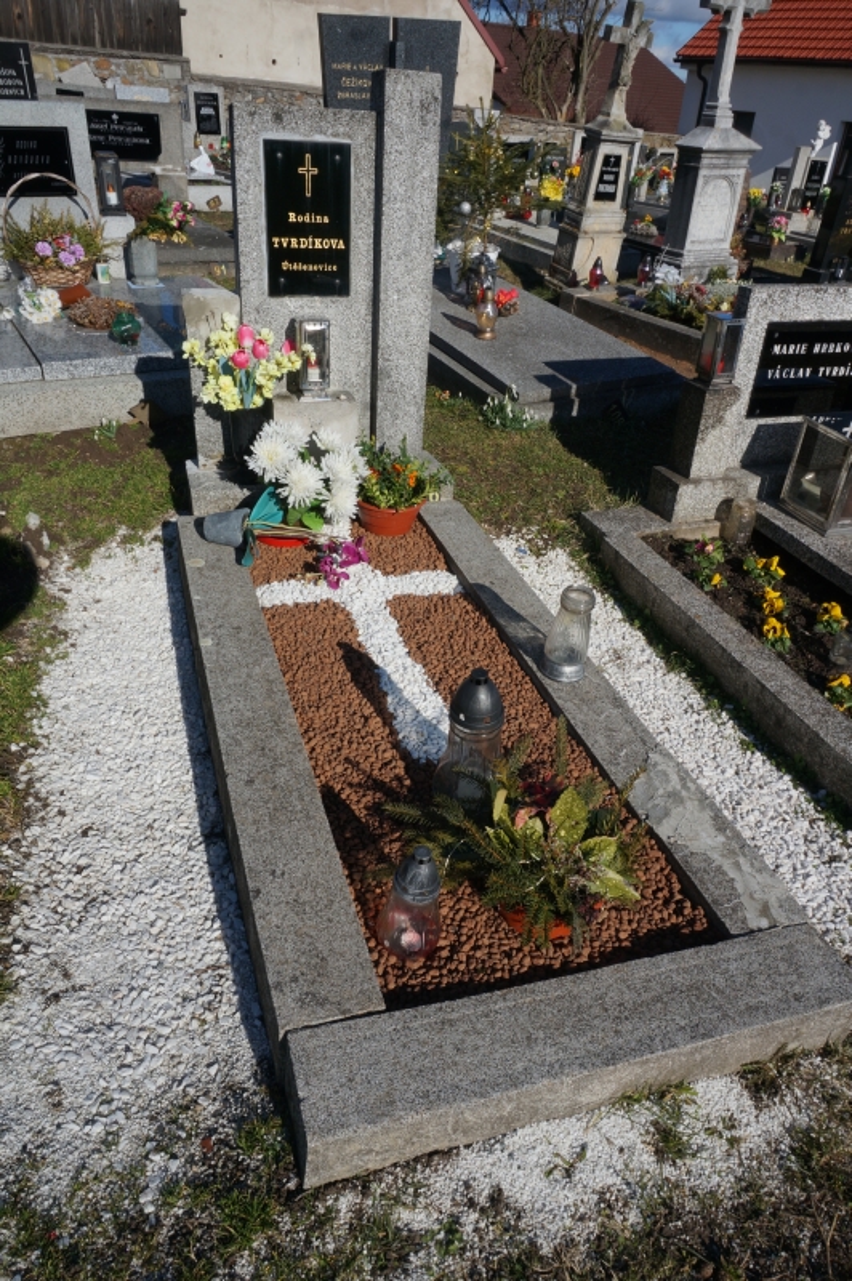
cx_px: 426
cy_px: 640
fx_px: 853
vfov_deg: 73.8
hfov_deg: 53.1
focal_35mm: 24
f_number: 16
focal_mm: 16
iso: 100
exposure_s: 1/125
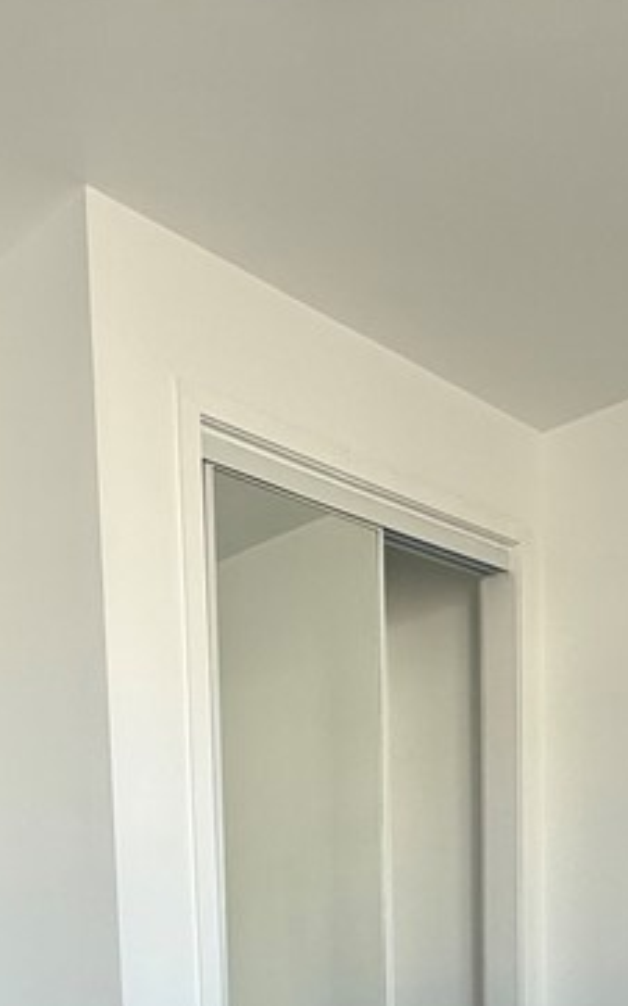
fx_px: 1151
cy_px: 1048
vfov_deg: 40.2
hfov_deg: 30.5
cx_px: 333
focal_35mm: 42
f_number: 2.2
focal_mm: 2.22
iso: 80
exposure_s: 1/120
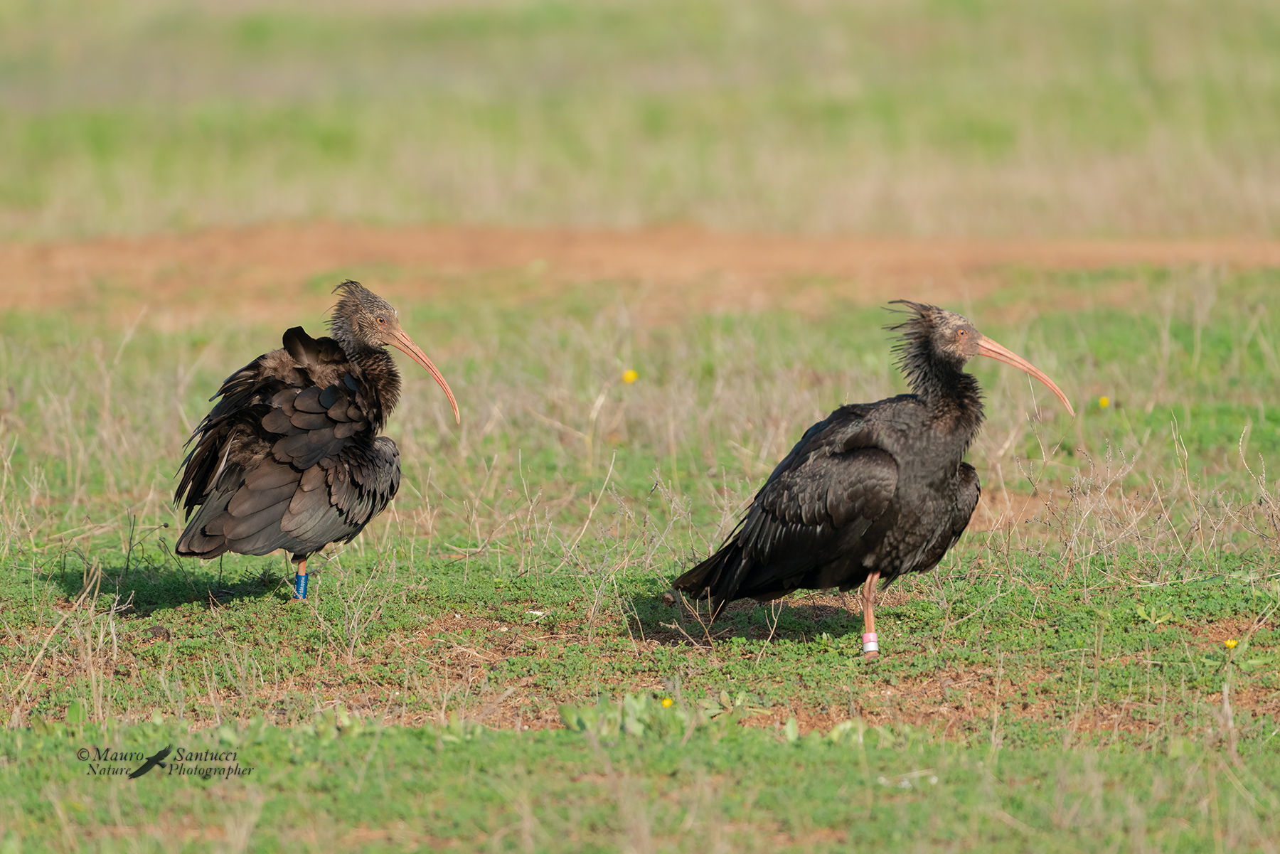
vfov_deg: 1.7
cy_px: 427
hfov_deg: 2.5
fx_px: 28983
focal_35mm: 815
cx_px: 640
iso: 3200
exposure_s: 1/2000
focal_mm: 815
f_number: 9
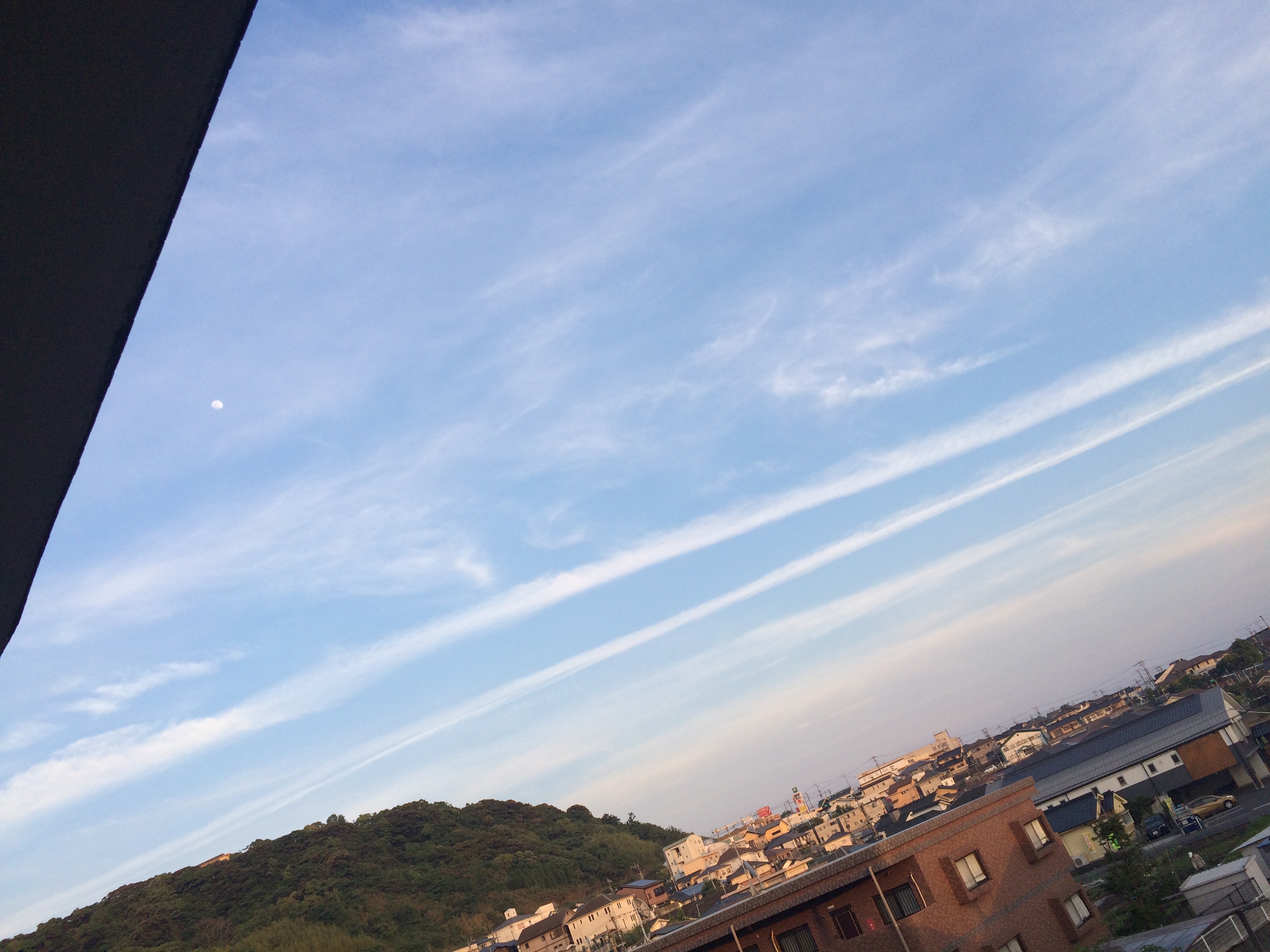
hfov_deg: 61.7
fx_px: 1064
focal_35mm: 29
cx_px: 635
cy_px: 476
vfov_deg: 48.2
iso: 32
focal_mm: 4.15
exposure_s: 1/519
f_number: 2.2
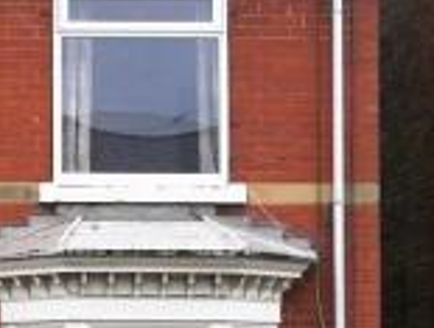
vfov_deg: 9.8
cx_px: -85
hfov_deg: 12.8
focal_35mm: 150
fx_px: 1885
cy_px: 363
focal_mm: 20
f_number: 5.6
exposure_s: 1/250
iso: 160
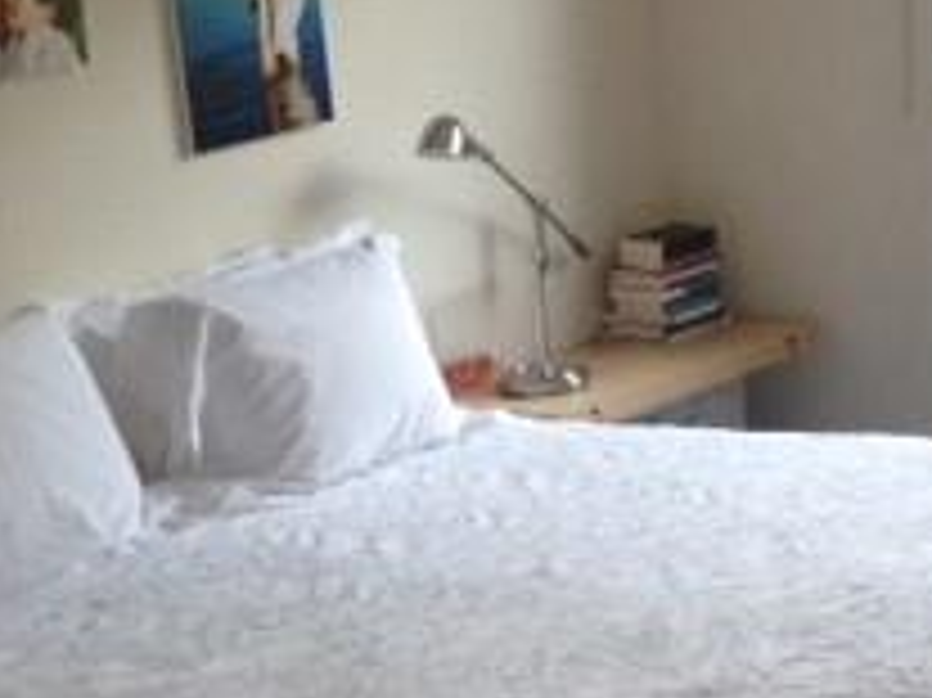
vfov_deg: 14.4
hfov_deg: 19.2
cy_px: 558
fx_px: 2745
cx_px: 351
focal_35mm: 102
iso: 125
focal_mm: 4.12
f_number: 2.4
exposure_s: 1/20
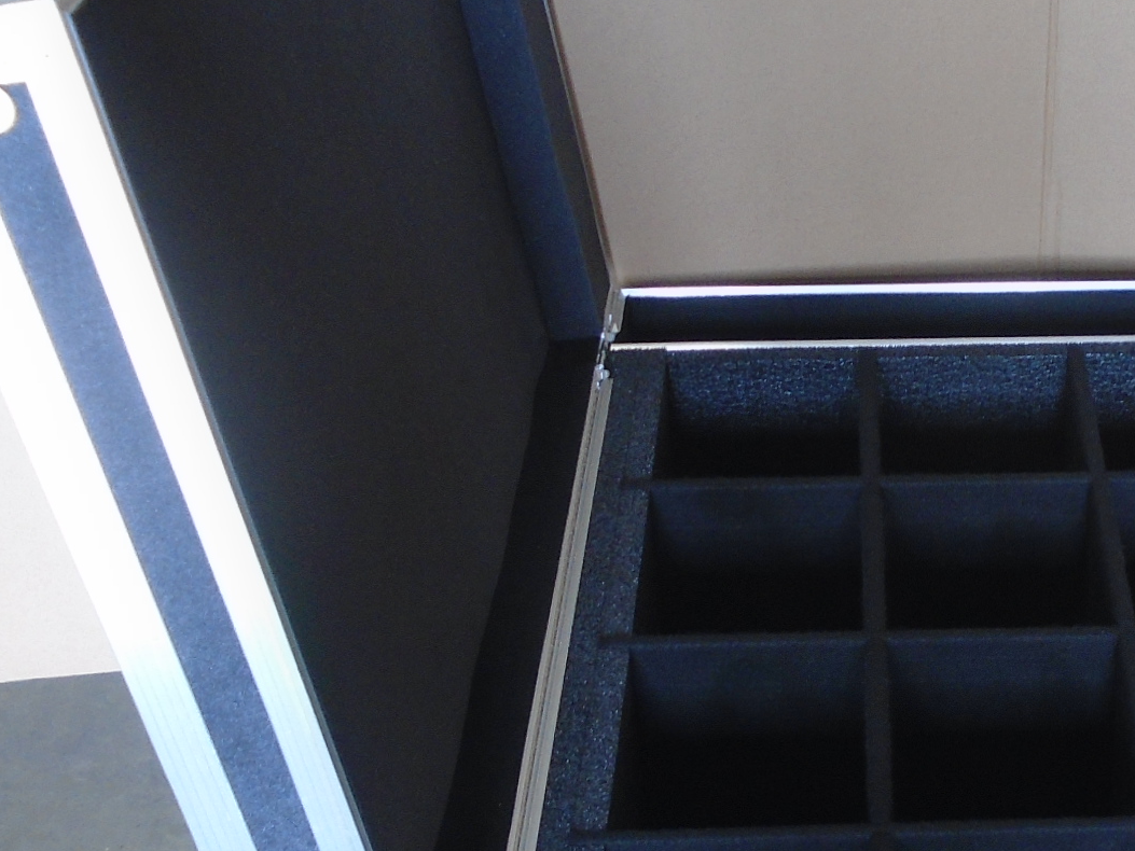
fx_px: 2099
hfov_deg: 29.4
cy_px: 522
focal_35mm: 64
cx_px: 946
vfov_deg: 22.9
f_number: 3.2
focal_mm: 4.6
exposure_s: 1/30
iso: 100
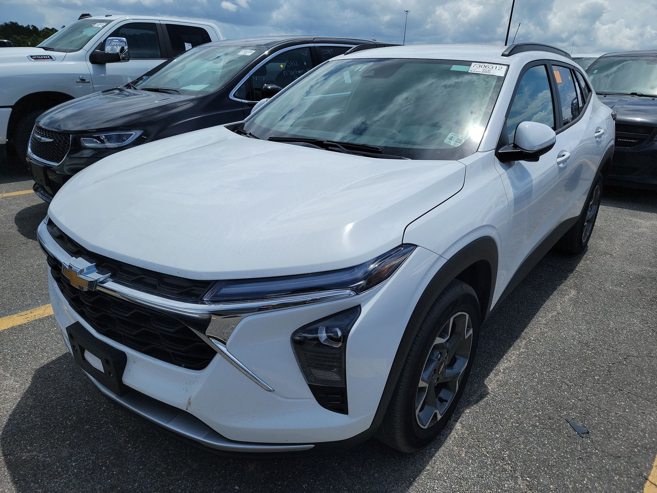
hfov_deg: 71.6
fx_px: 456
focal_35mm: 24
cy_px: 246
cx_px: 328
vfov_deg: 56.8
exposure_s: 1/1808
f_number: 1.8
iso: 50
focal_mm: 6.7
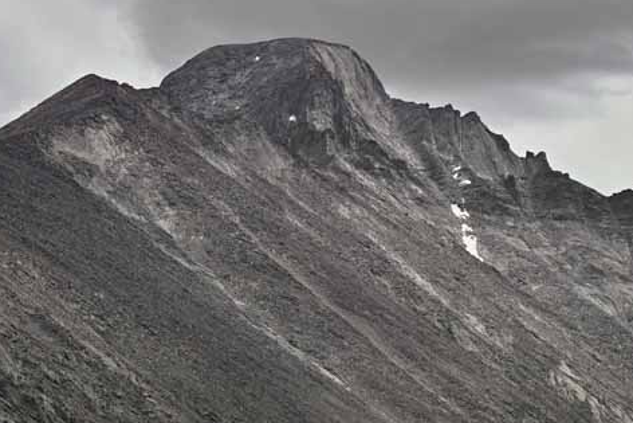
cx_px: 310
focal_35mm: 254
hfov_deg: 8.1
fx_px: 4467
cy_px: 73
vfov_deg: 5.4
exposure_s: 1/2000
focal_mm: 150
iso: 100
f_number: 4.5
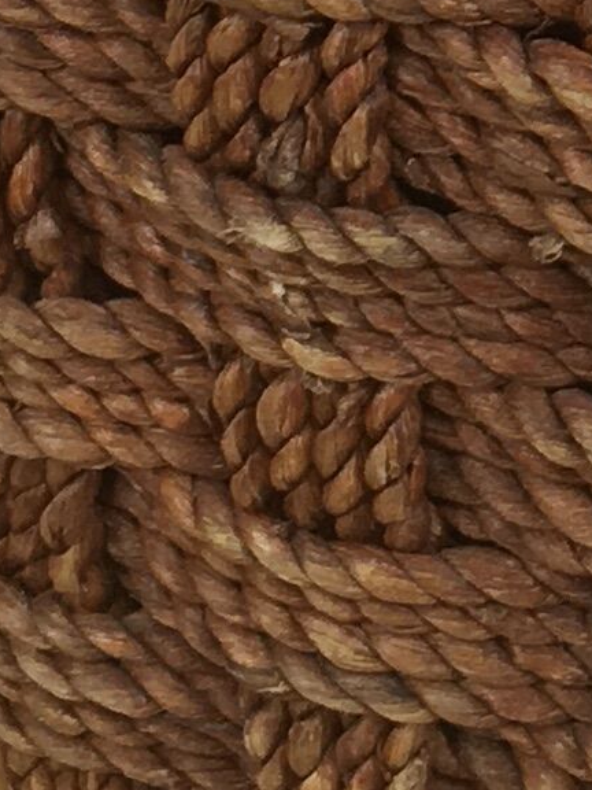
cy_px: -922
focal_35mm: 203
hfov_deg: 7.2
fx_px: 4629
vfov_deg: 9.0
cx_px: 969
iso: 40
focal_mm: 4.15
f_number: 2.2
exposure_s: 1/33
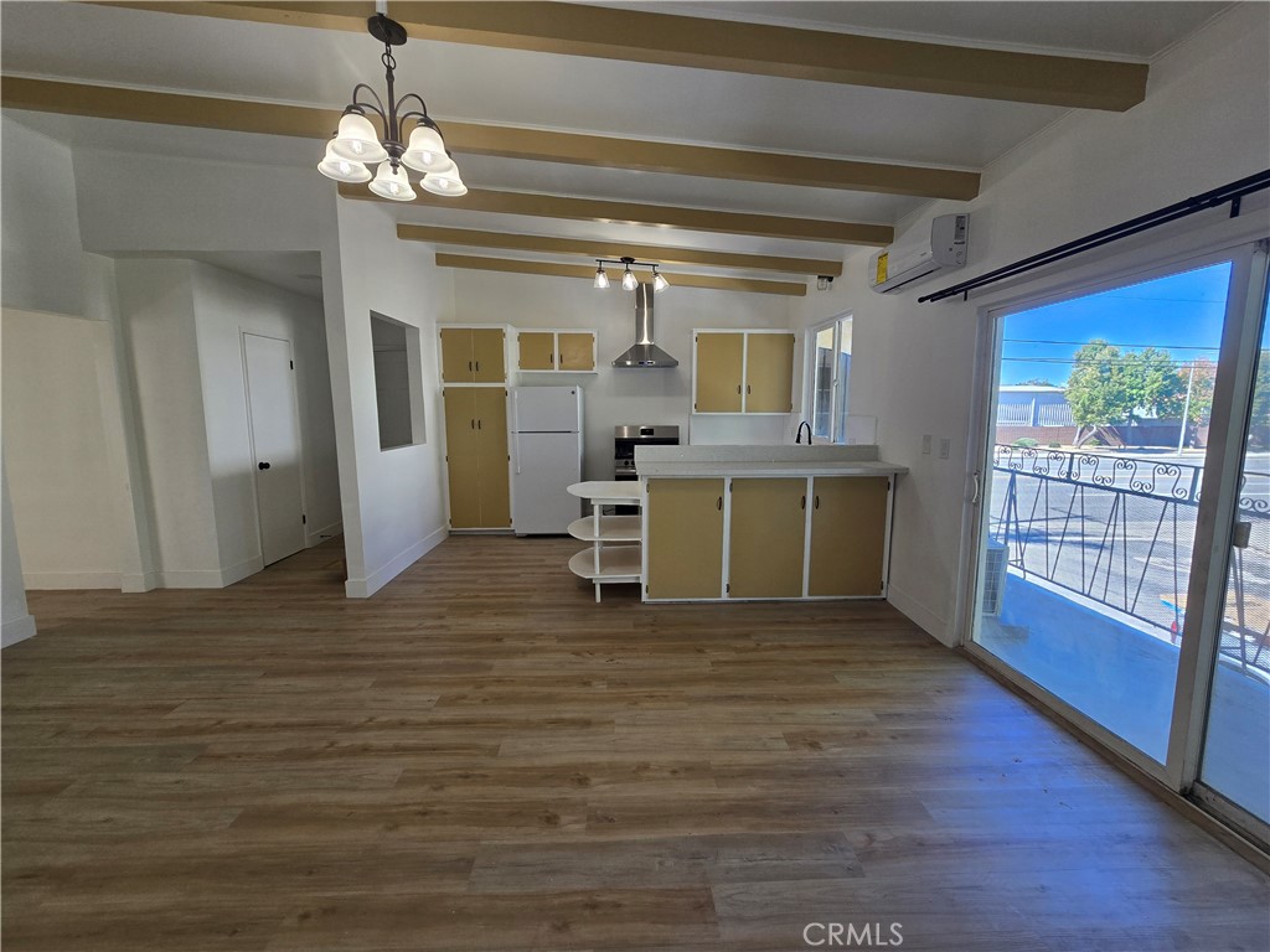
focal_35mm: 13
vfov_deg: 89.9
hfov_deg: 106.2
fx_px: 477
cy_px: 476
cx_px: 635
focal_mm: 2.2
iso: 64
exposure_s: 1/120
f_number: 2.2
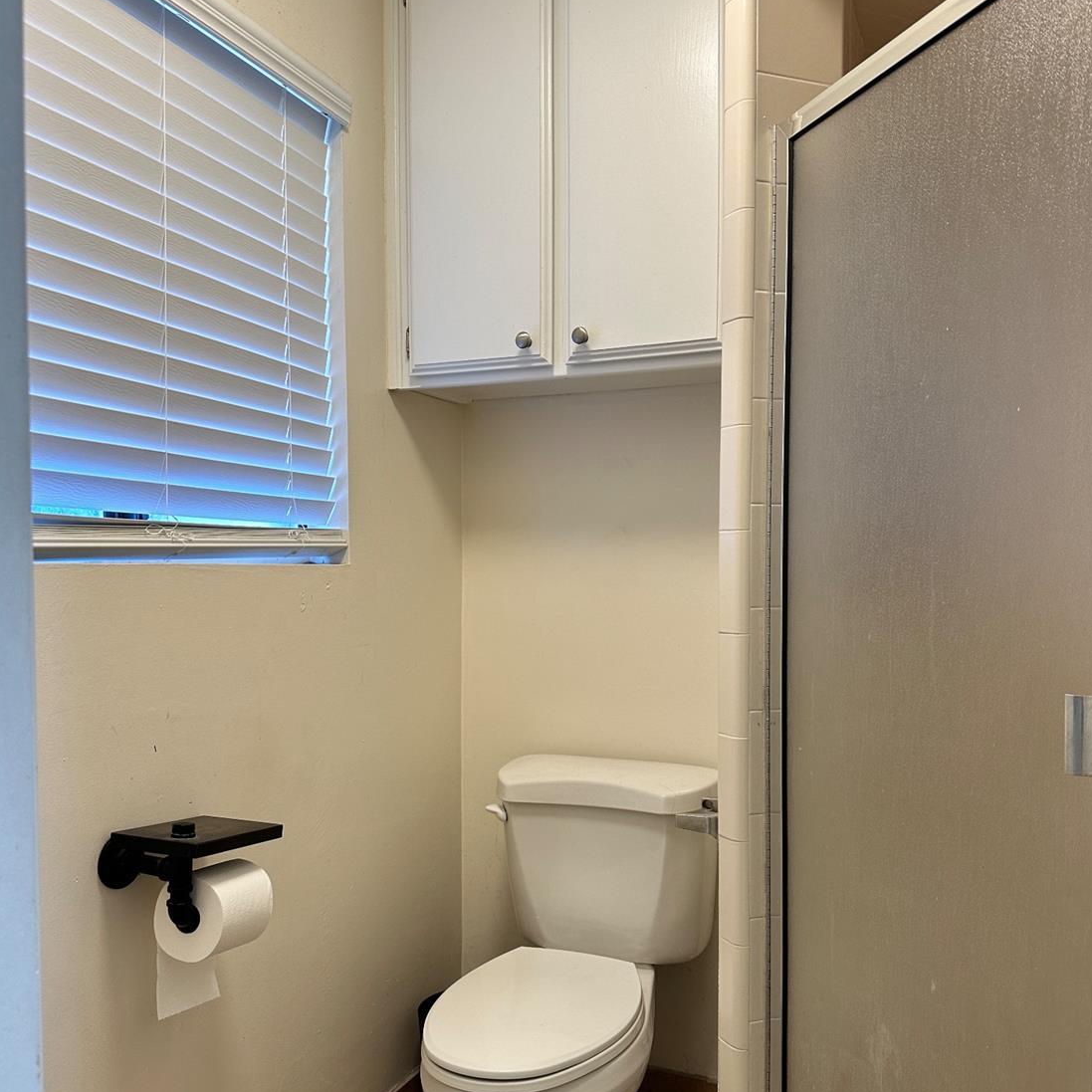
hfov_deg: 55.6
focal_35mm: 29
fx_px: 1035
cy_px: 609
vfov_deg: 55.5
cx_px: 542
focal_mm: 6.86
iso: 125
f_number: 1.78
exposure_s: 1/120
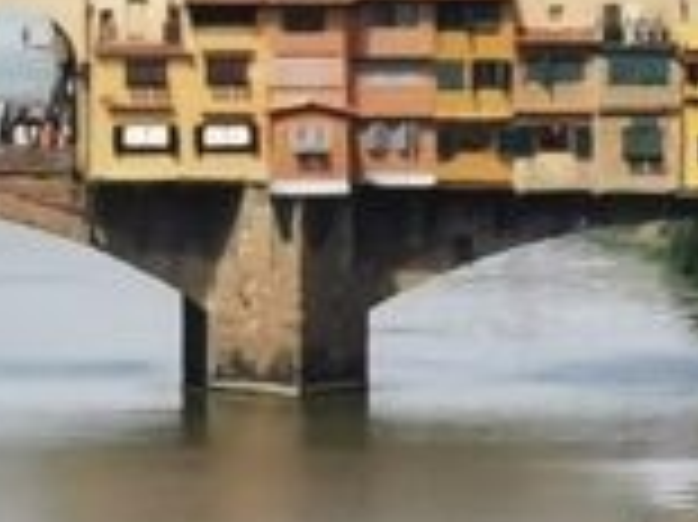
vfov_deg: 1.1
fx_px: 26616
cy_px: -32
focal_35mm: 1321
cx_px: 113
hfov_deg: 1.5
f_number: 3.4
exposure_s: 1/498
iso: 50
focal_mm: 14.46
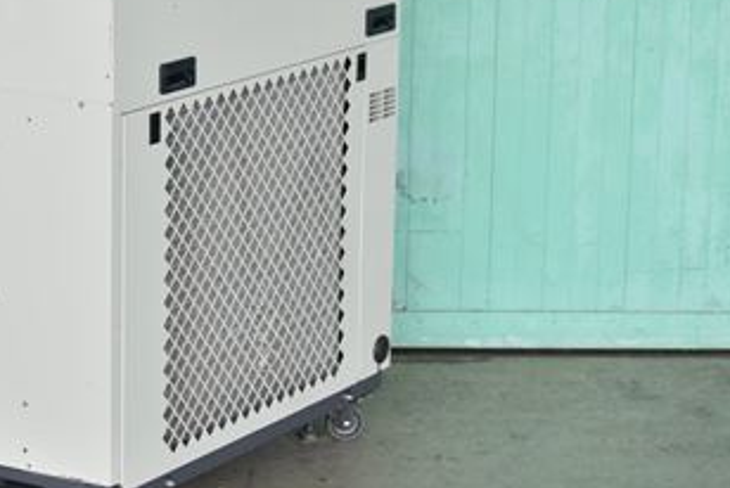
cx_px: 166
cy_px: 171
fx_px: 2716
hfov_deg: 15.2
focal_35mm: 134
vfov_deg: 10.3
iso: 1250
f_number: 6.3
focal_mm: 55
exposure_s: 1/200
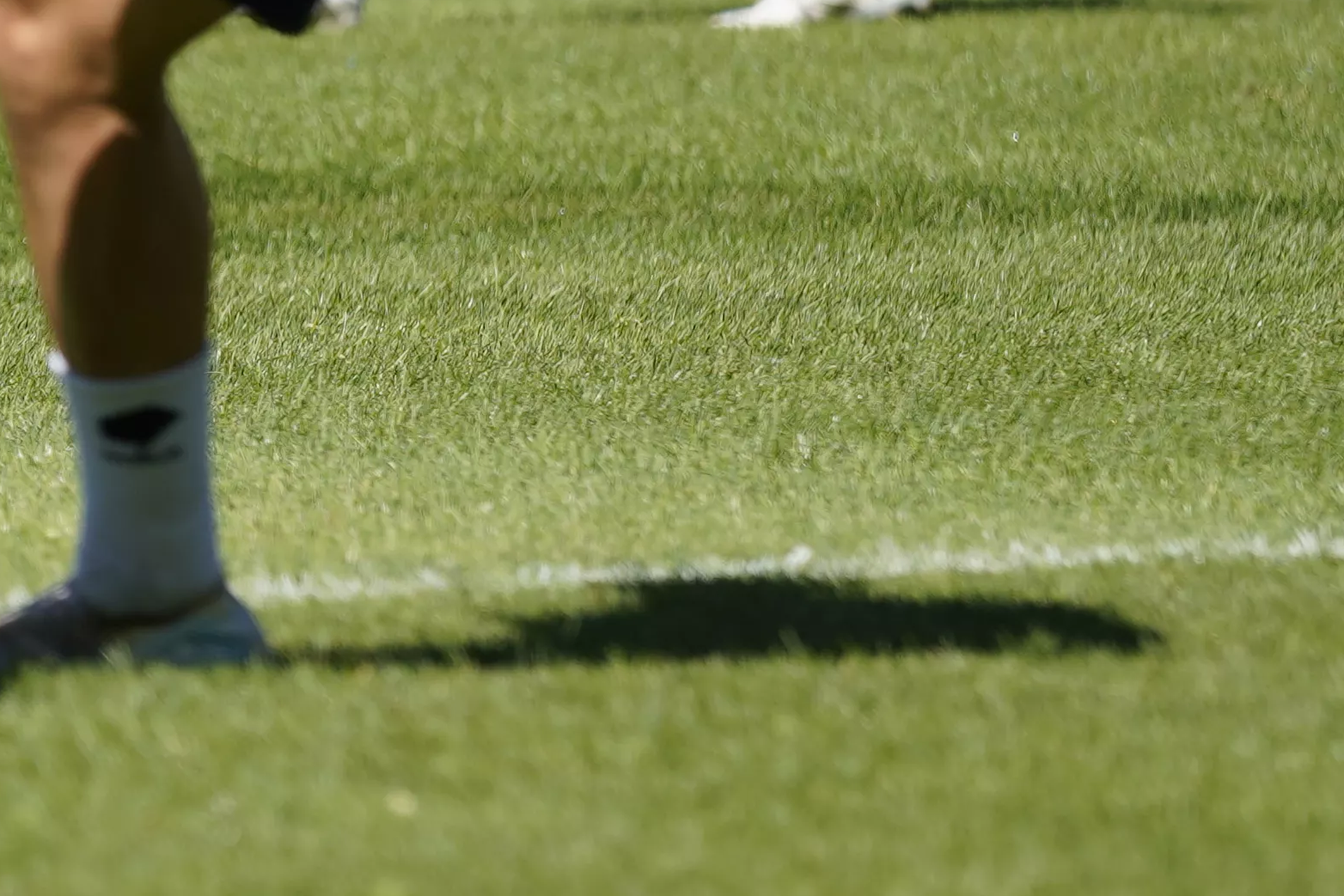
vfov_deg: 1.7
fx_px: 30969
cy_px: -424
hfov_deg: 2.5
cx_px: -1343
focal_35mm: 830
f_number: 3.5
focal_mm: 163.1
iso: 100
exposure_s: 1/1250
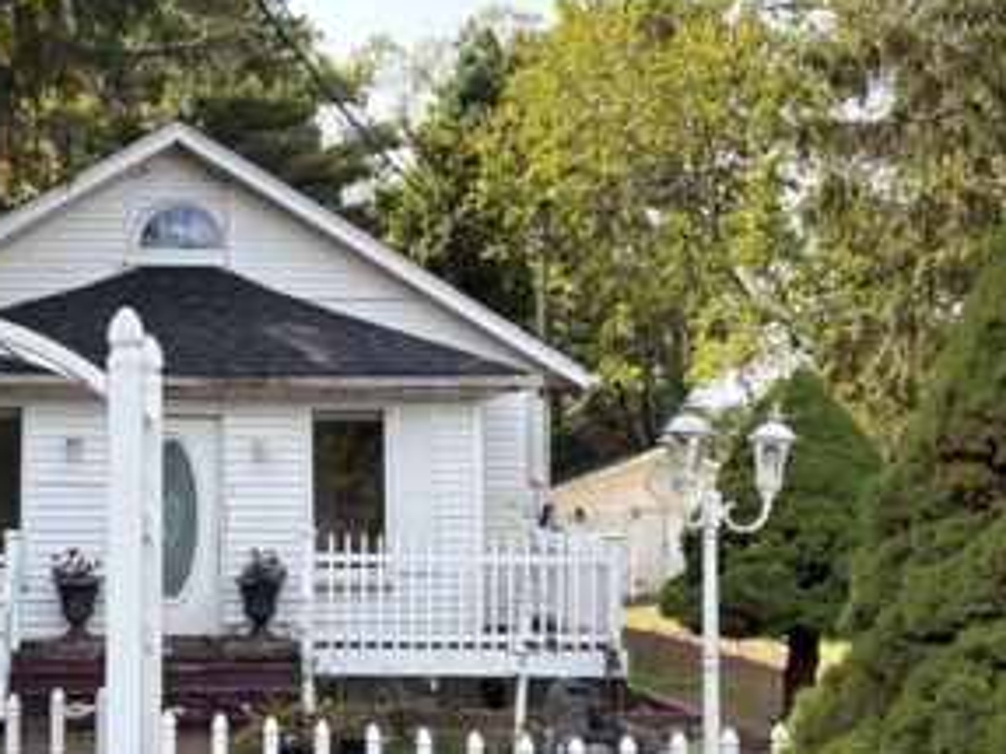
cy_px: 491
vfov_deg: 25.1
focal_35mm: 58
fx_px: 1685
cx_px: 347
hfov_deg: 33.0
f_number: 1.6
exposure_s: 1/1032
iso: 64
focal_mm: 5.96
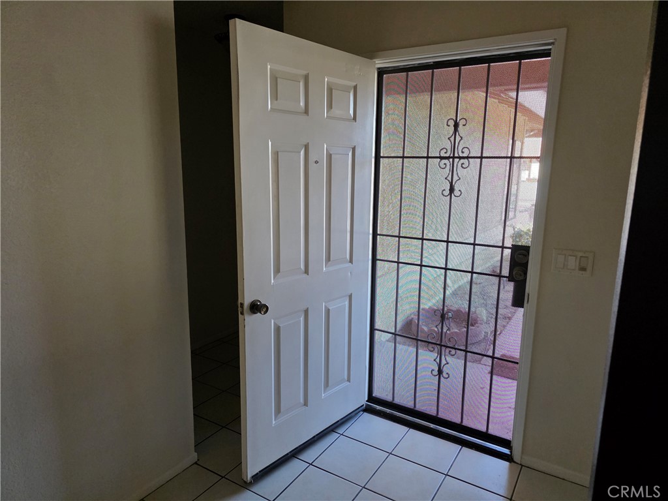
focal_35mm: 23
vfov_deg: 58.9
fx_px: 444
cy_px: 250
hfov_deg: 73.9
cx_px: 334
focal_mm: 6.3
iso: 400
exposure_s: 1/120
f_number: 1.7
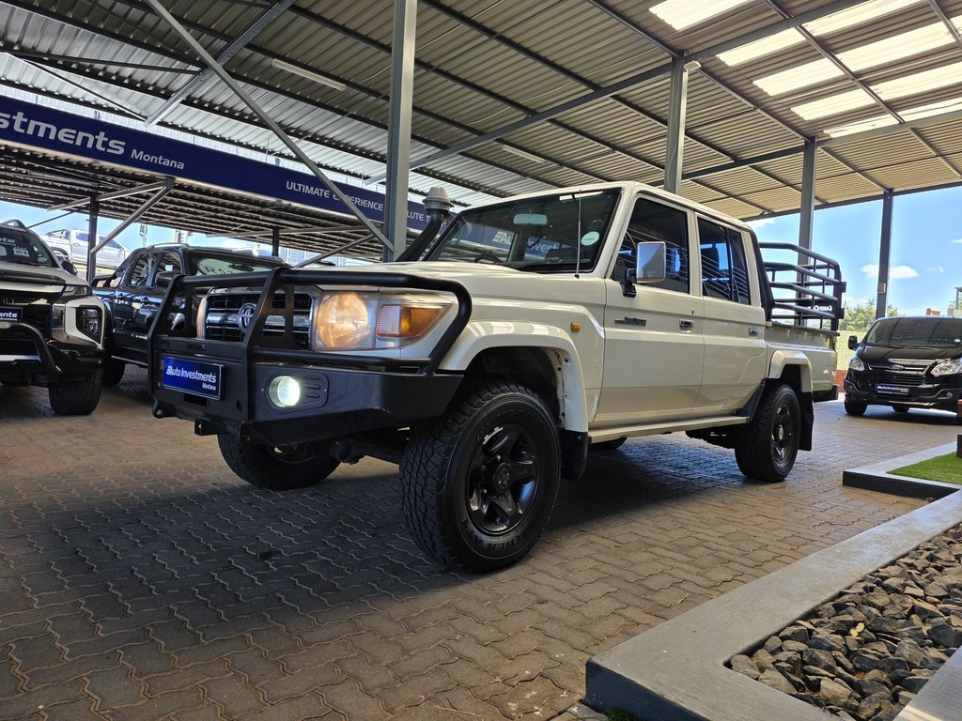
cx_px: 481
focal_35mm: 23
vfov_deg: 58.9
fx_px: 639
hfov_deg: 73.9
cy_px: 360
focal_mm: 6.25
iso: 40
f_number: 1.7
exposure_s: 1/359
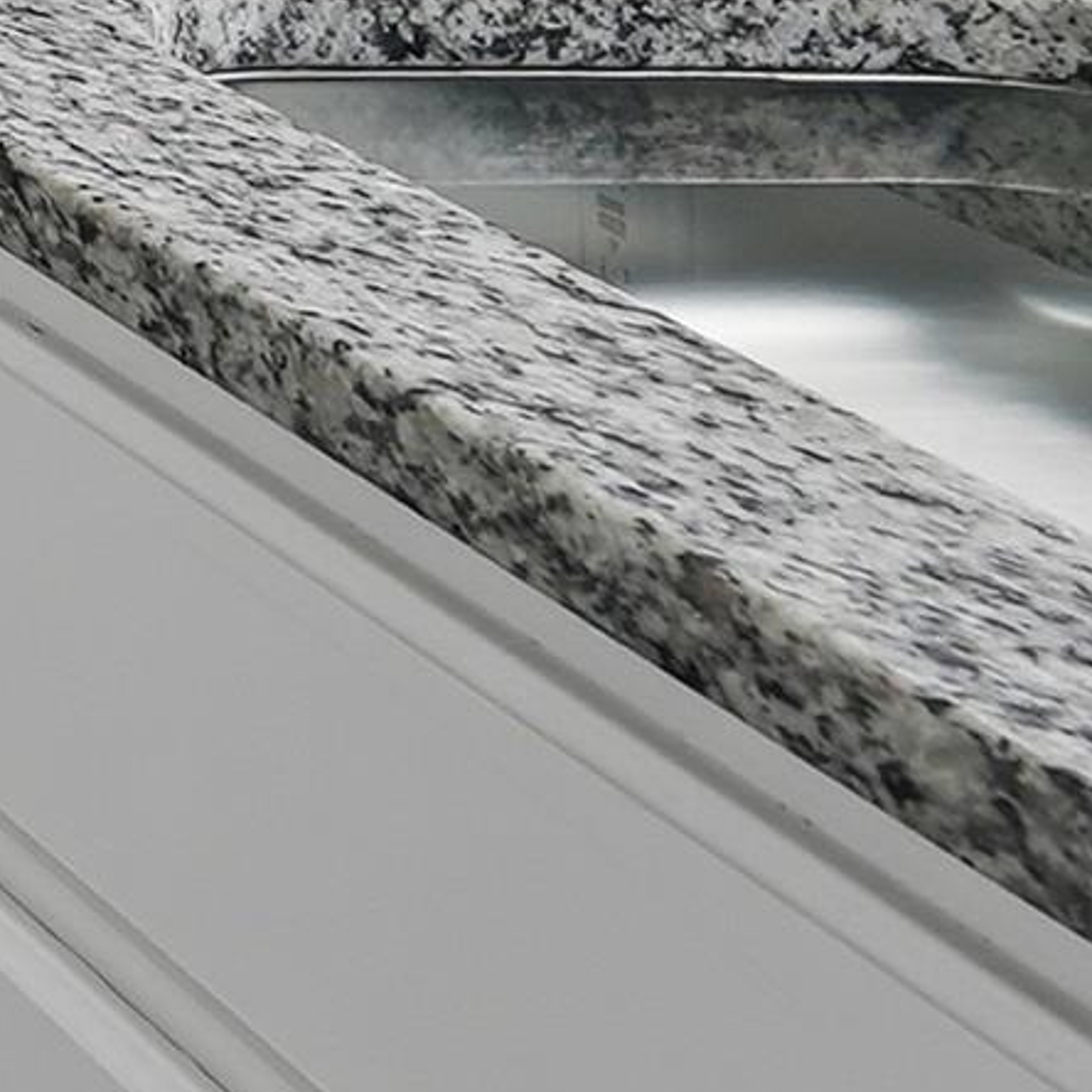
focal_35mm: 92
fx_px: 3284
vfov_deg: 14.9
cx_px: -2258
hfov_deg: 11.1
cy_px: -1188
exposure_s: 1/40
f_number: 9
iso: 250
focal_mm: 16
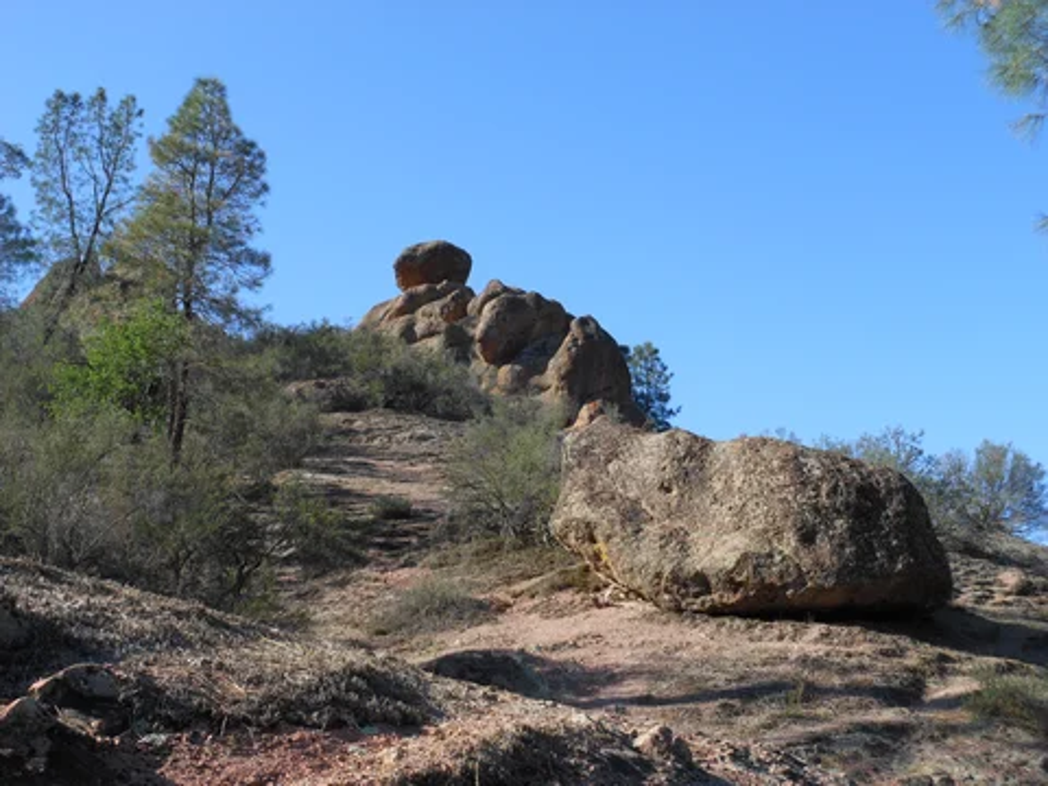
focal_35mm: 39
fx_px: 1181
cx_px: 524
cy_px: 393
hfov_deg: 47.9
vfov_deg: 36.8
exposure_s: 1/320
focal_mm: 6.9
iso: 80
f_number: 4.3
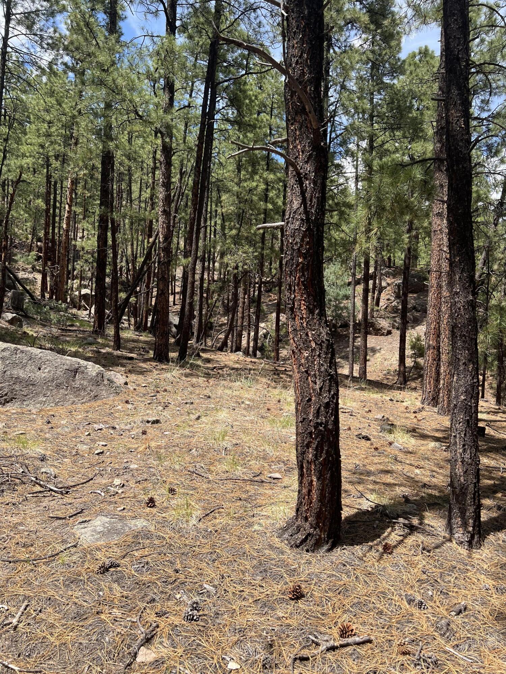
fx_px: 507
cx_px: 253
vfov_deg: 67.3
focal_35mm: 26
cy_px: 337
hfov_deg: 53.1
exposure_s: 1/2045
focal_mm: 5.7
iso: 50
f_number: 1.5
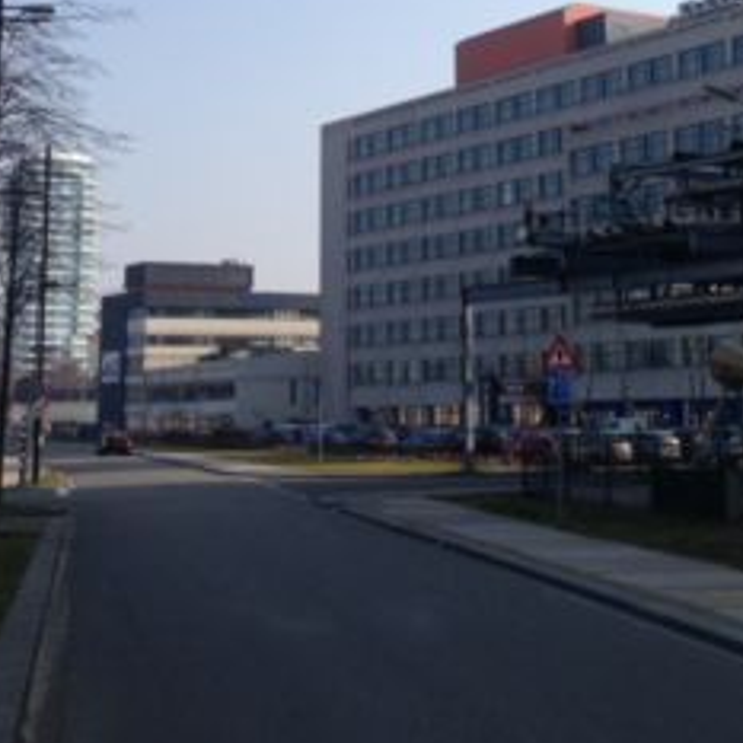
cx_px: 523
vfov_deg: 23.0
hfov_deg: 23.5
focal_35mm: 73
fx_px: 1773
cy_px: 64
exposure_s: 1/1466
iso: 50
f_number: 2.4
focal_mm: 4.12
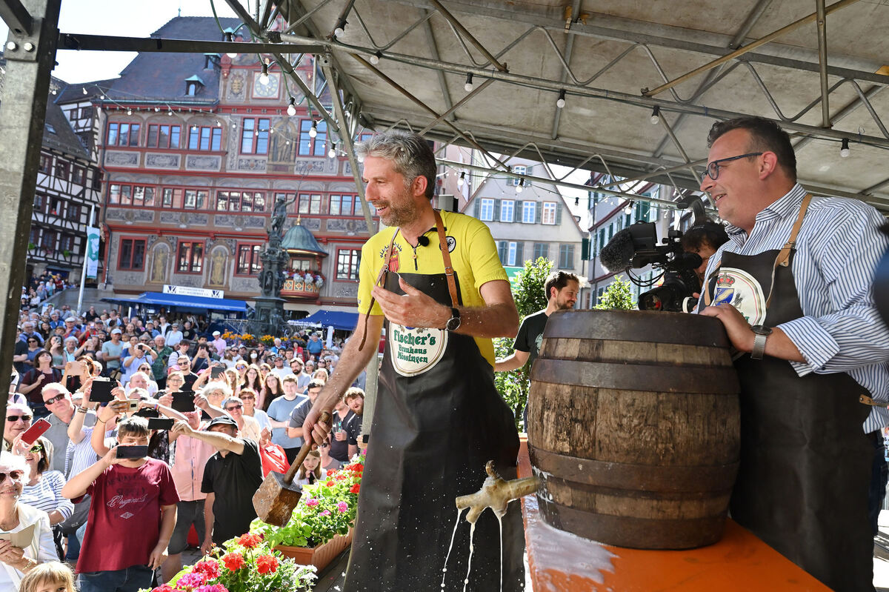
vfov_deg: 64.5
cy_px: 296
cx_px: 444
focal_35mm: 19
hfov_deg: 86.9
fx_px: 469
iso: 1000
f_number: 4
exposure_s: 1/2000
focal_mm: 19
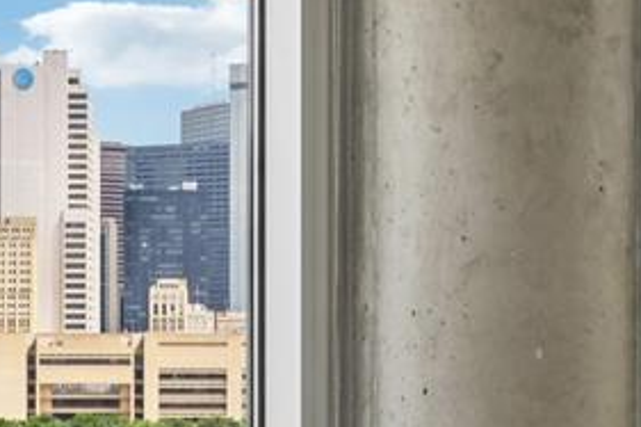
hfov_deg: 14.1
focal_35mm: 146
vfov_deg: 9.3
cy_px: 389
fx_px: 2598
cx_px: 255
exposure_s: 1/400
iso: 400
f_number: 8
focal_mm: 40
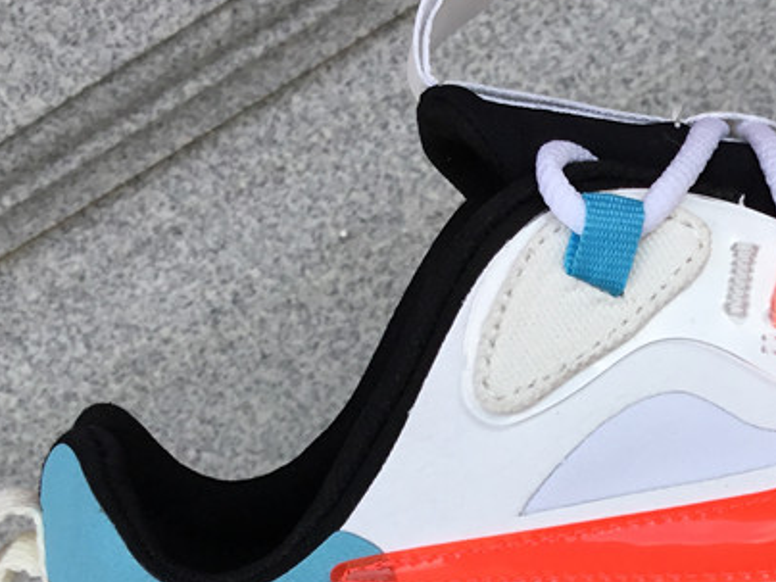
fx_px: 1547
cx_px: 624
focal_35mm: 69
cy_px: 589
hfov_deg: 27.6
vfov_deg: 20.6
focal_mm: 3.3
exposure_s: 1/550
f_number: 2.4
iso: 25
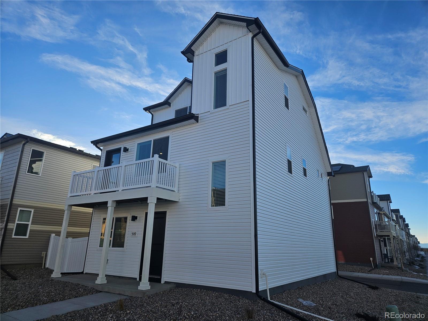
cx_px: 214
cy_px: 160
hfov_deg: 73.9
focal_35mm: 23
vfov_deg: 58.9
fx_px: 284
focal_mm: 5.4
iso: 32
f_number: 1.8
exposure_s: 1/1650
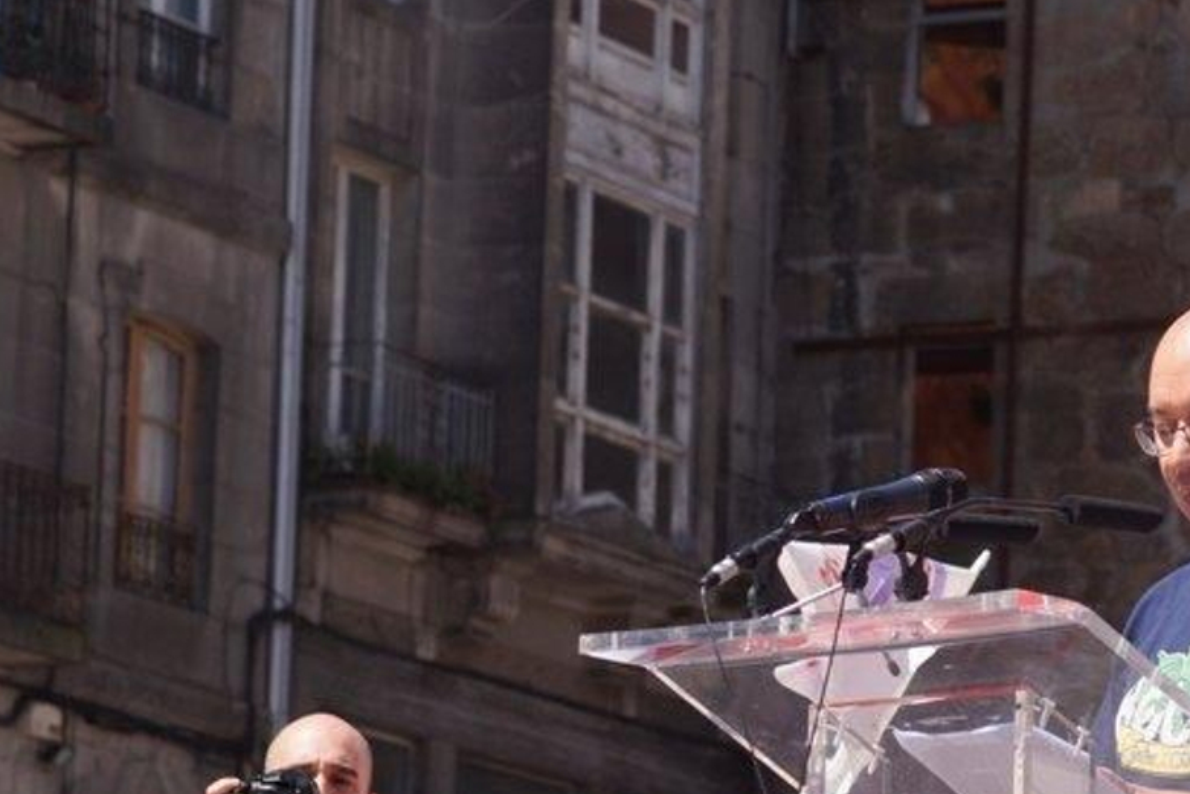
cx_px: 1159
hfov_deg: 8.3
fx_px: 8131
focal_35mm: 246
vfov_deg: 5.6
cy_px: 689
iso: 200
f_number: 6.3
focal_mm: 80
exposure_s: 1/640
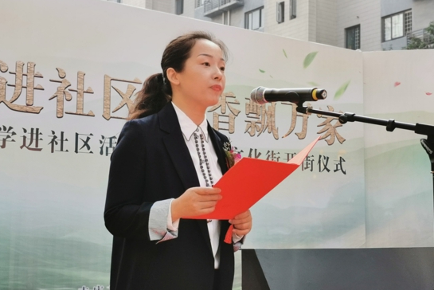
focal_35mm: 65
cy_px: 146
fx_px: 784
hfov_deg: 30.9
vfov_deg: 20.9
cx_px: 217
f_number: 1.8
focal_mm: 5.58
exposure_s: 1/959
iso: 50
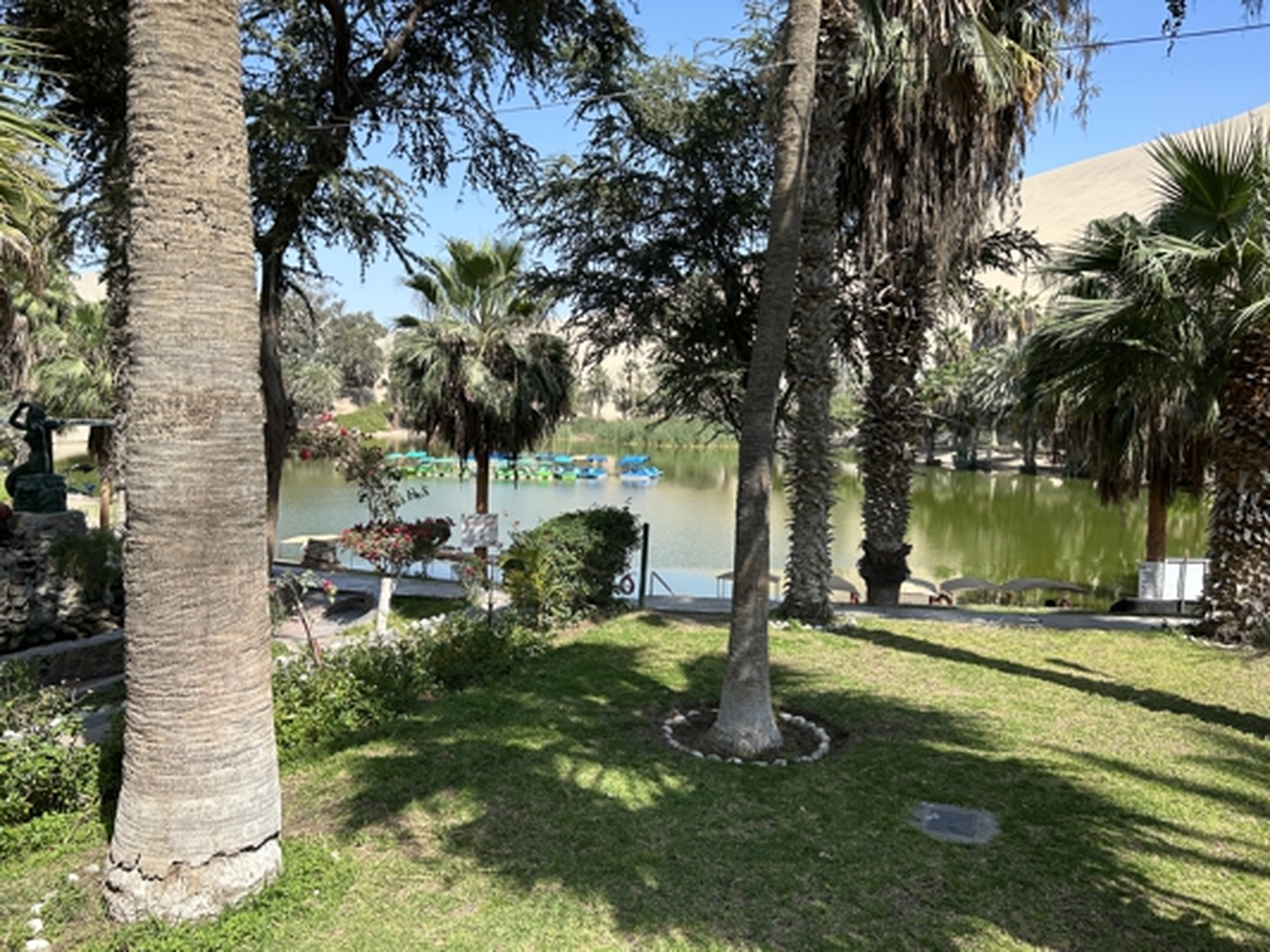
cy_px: 476
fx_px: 954
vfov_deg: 53.1
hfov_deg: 67.3
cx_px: 635
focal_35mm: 26
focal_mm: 5.7
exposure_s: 1/2083
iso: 50
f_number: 1.5
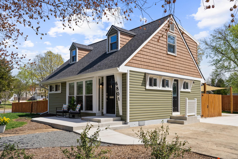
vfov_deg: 45.0
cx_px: 119
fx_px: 192
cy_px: 80
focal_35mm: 29
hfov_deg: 63.6
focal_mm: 29
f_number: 8
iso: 200
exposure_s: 1/800
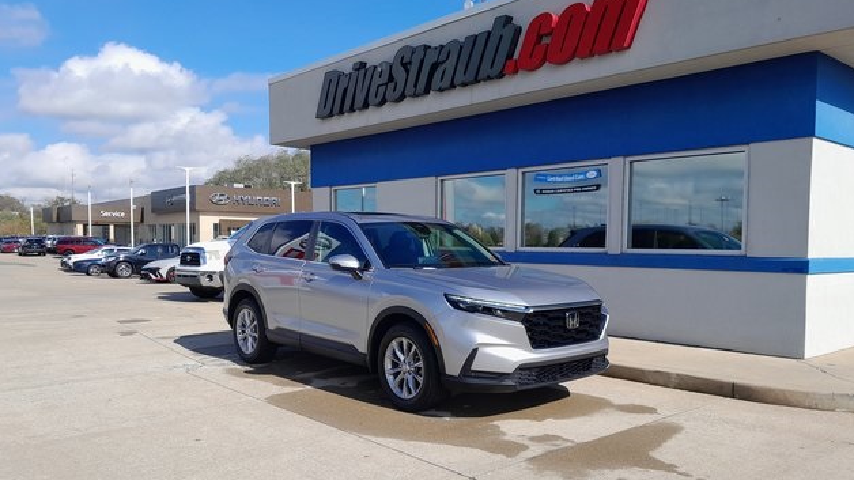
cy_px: 286
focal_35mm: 30
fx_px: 679
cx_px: 424
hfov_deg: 64.3
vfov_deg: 38.8
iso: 40
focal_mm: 4
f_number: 1.8
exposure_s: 1/462
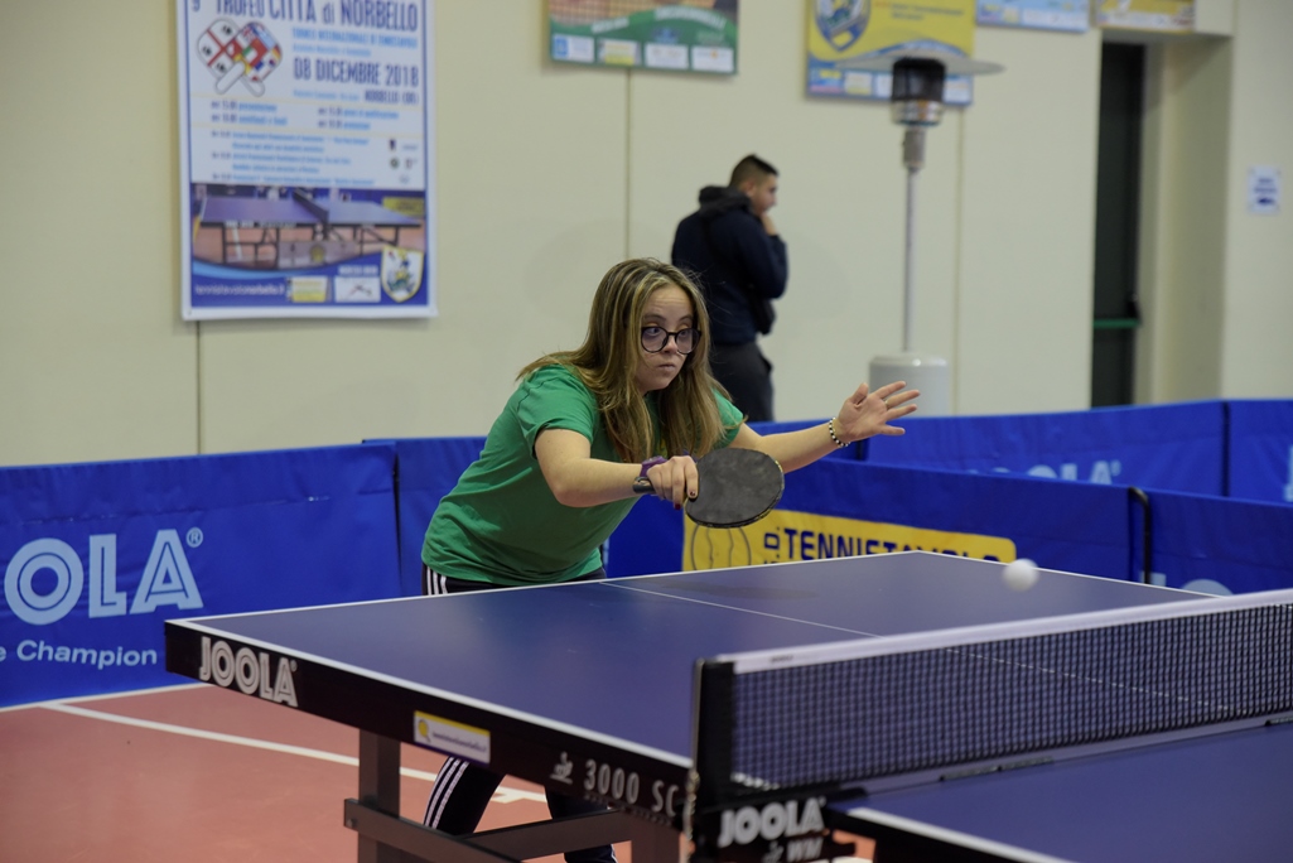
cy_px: 432
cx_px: 646
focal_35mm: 70
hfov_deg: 28.8
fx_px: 2515
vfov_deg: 19.5
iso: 3200
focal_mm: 70
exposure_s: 1/160
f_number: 4
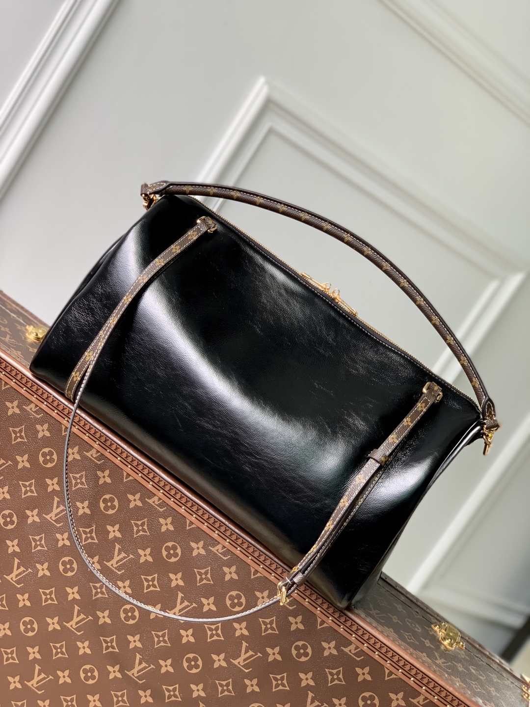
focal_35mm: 52
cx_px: 265
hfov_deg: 28.0
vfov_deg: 36.8
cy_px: 354
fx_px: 1062
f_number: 2.4
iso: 32
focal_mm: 6
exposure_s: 1/122
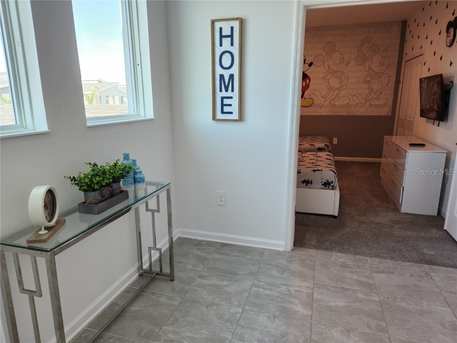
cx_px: 228
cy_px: 172
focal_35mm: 23
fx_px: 304
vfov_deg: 58.9
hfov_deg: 73.9
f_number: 1.8
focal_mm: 5.4
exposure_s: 1/120
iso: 80
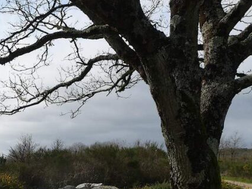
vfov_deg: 24.6
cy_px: 166
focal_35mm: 58
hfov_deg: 31.1
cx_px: 9
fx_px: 422
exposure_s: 1/1000
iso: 200
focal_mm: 12
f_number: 5.6
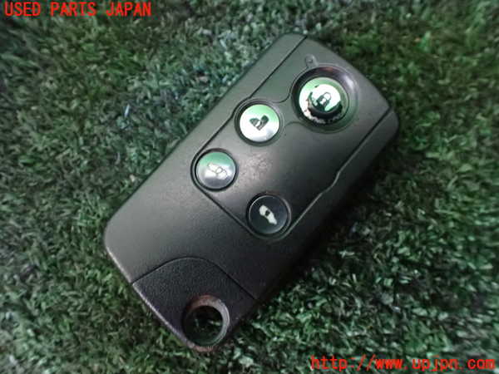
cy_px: 187
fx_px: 432
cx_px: 250
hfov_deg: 60.0
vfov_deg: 46.8
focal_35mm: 30
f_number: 2.3
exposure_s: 1/25
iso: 1600
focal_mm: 5.4
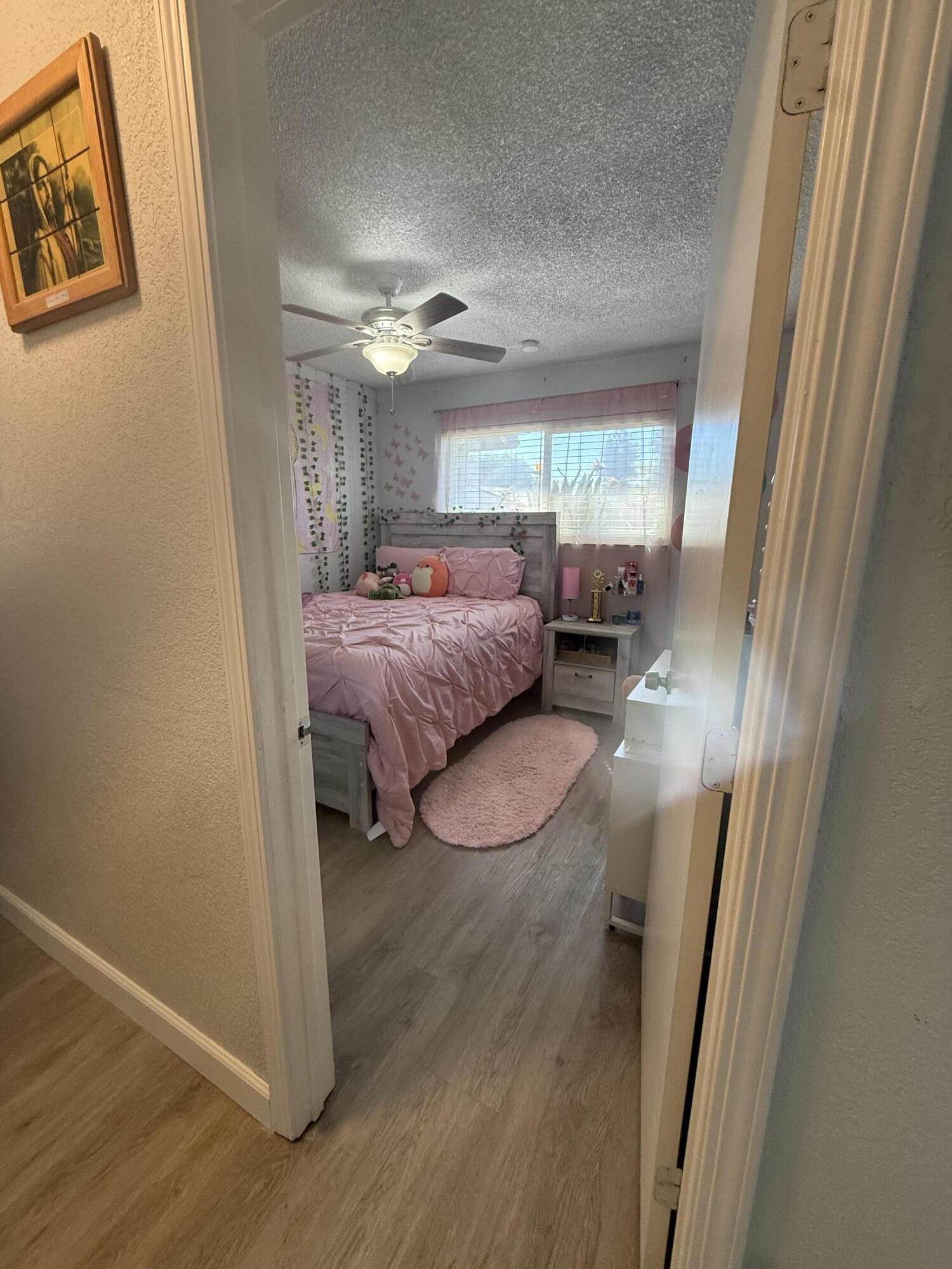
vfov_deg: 102.1
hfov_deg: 85.7
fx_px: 513
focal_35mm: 14
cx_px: 476
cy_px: 634
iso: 200
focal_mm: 2.22
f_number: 2.2
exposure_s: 1/120
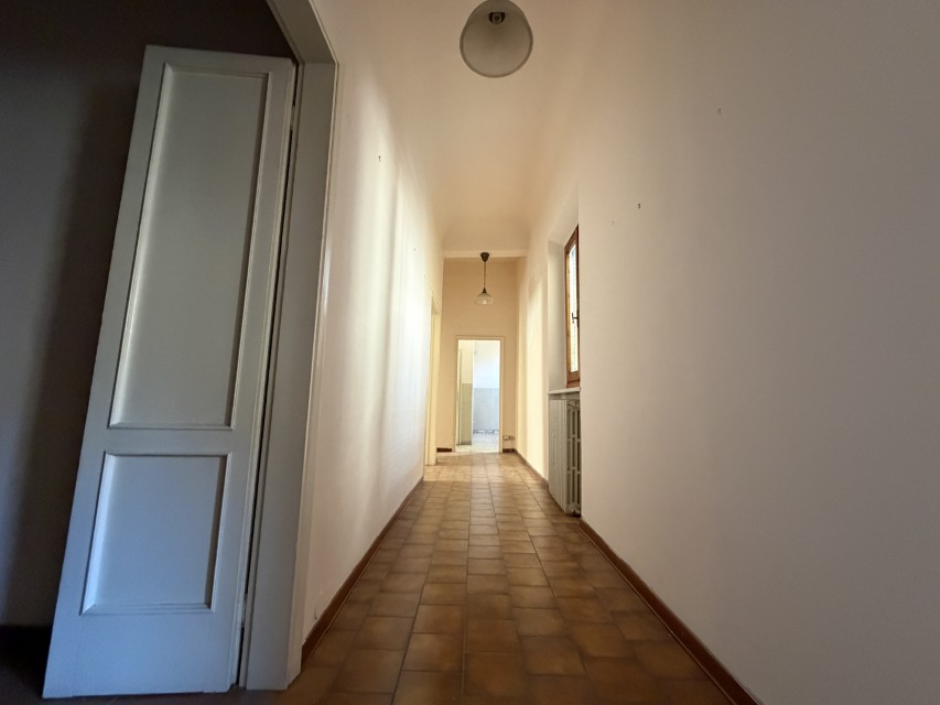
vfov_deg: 85.7
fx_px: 380
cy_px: 352
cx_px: 470
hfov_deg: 102.1
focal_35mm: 14
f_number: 2.2
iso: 800
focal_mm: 2.22
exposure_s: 1/60
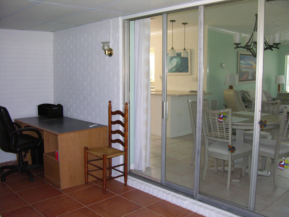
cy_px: 108
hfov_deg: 52.6
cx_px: 144
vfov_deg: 40.7
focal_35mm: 35
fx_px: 292
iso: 200
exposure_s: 1/60.1
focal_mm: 8.9
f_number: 2.8
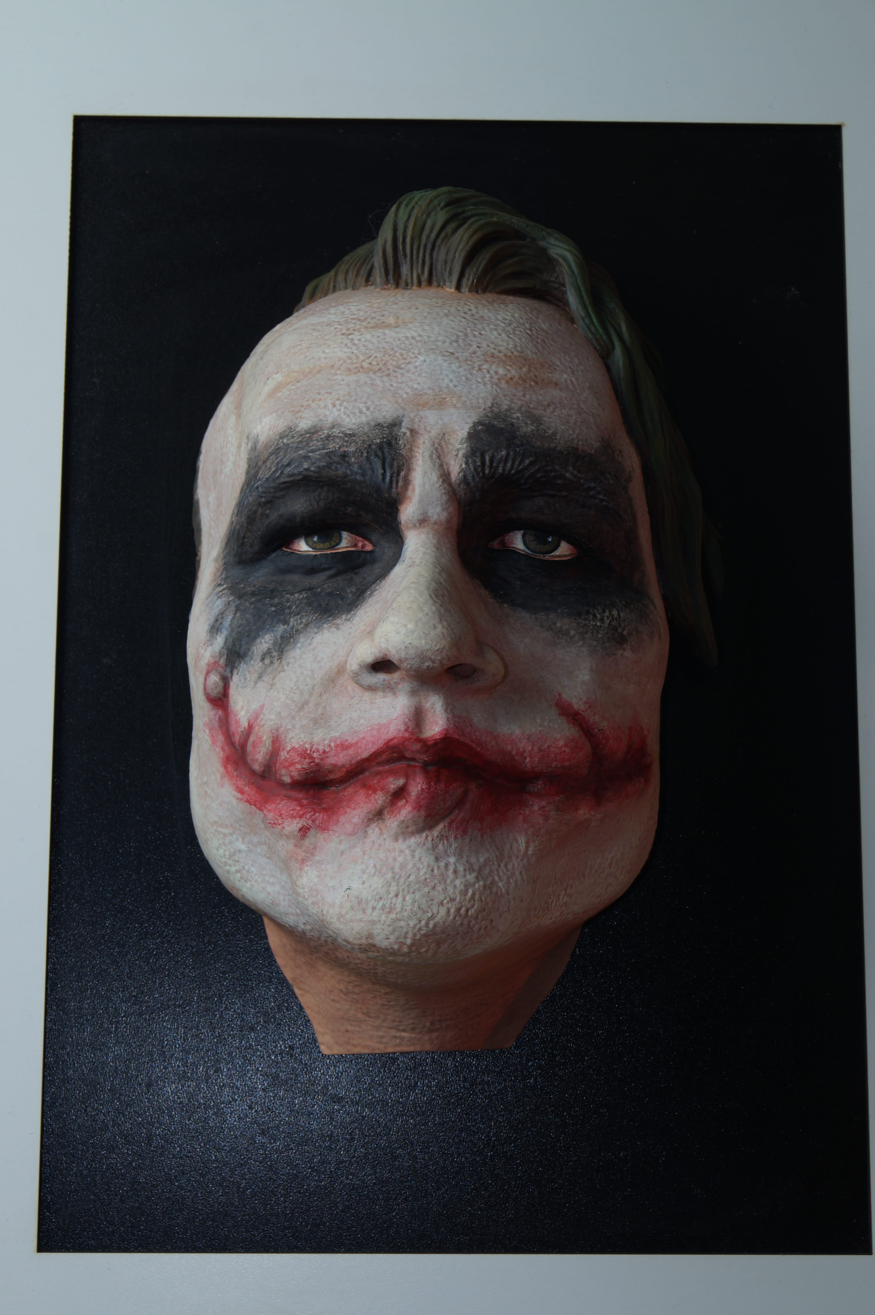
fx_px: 2190
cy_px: 658
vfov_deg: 33.4
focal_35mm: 60
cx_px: 438
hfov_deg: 22.6
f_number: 10
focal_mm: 40
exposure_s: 1/3
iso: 100
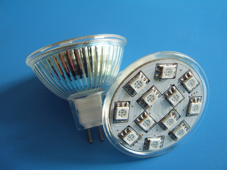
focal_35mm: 38
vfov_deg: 37.7
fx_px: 249
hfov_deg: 49.0
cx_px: 114
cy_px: 85
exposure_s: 1/15
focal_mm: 5.8
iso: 141
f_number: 2.8
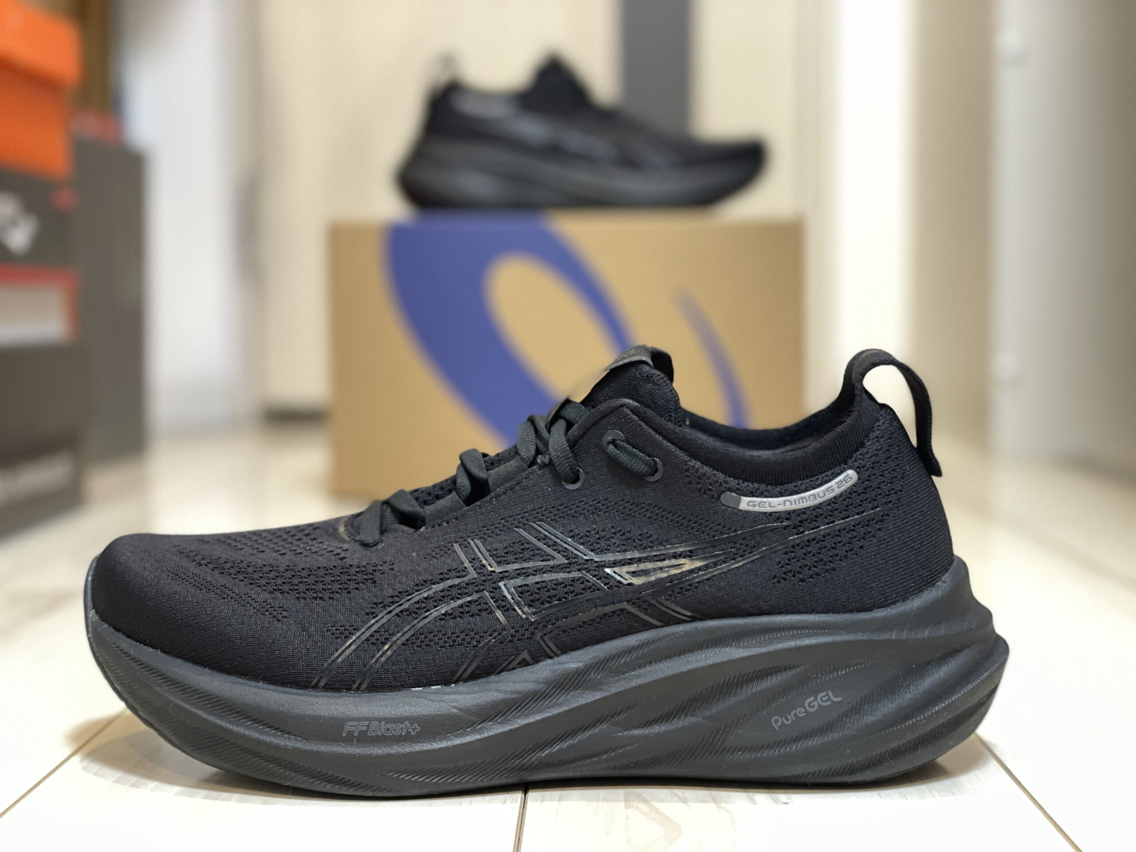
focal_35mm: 52
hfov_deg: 36.8
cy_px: 426
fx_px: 1706
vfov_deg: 28.0
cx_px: 568
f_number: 2
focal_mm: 6
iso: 400
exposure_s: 1/20
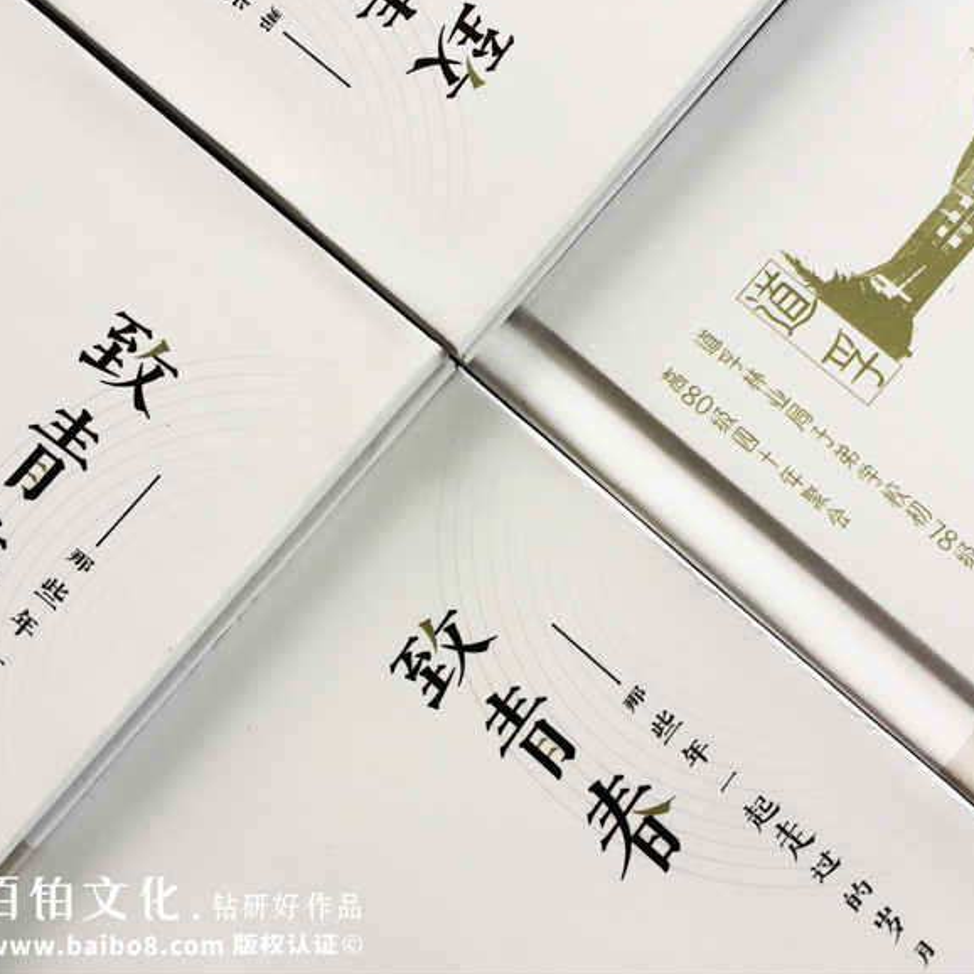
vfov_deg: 47.2
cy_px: 479
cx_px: 519
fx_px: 1114
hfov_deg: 47.2
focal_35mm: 35
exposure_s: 1/100
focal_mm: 4.15
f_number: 2.2
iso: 40
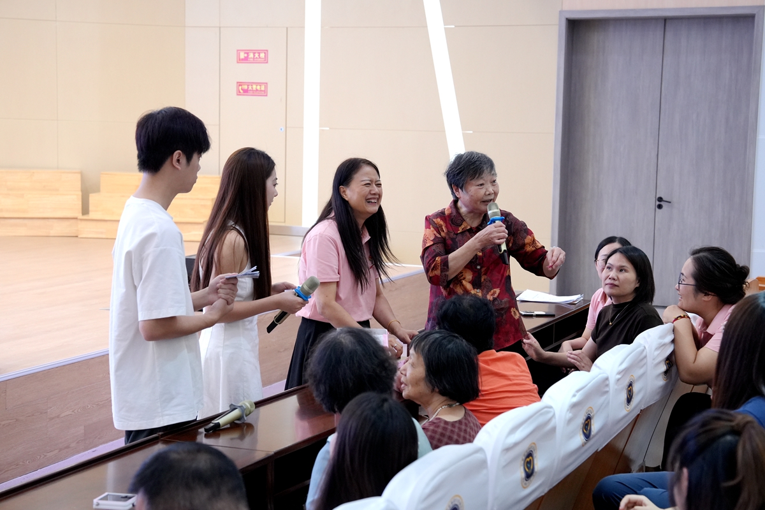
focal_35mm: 70
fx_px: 1487
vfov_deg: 19.5
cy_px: 255
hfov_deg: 28.8
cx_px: 382
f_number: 5.6
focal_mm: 70
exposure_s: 1/160
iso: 3200
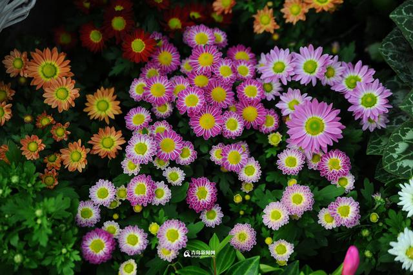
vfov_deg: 20.9
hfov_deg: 31.0
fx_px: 745
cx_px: 206
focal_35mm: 65
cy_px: 138
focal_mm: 65
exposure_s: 1/320
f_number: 2.8
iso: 200
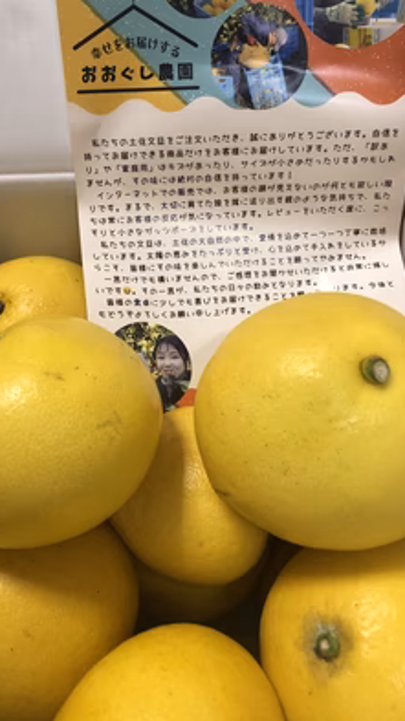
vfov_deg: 62.7
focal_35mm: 31
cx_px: 192
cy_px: 357
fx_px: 593
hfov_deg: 37.7
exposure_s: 1/17
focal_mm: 3.99
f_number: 1.8
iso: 50
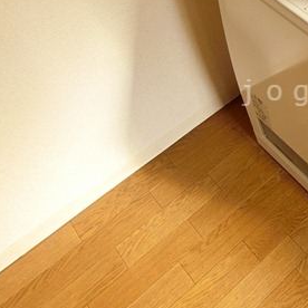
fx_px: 393
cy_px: 93
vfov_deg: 42.0
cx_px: 318
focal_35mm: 39
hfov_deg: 37.5
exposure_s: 1/125
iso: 200
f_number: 2.7
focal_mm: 4.06
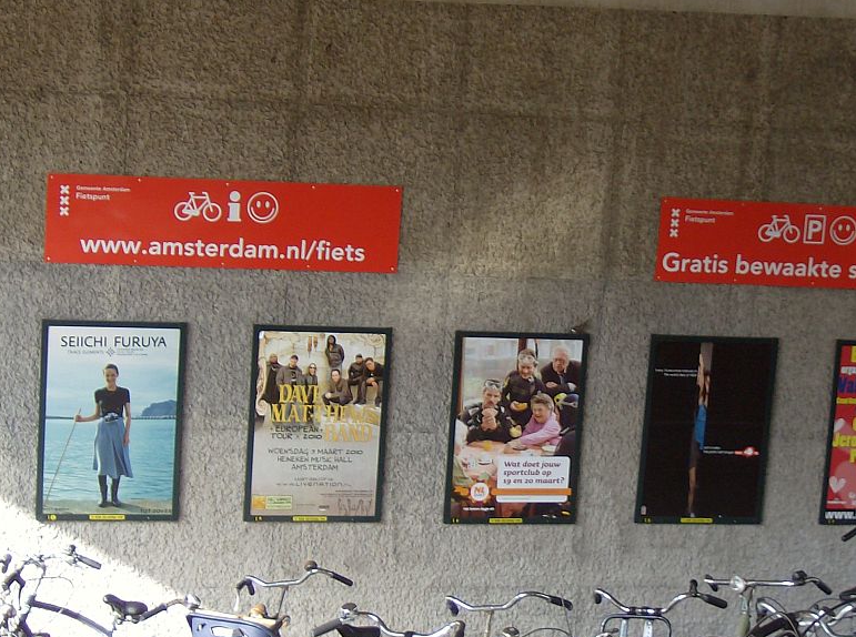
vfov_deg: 15.8
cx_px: 504
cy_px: 314
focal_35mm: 93
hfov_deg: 21.1
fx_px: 2294
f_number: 3.7
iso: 100
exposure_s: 1/135
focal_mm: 11.6
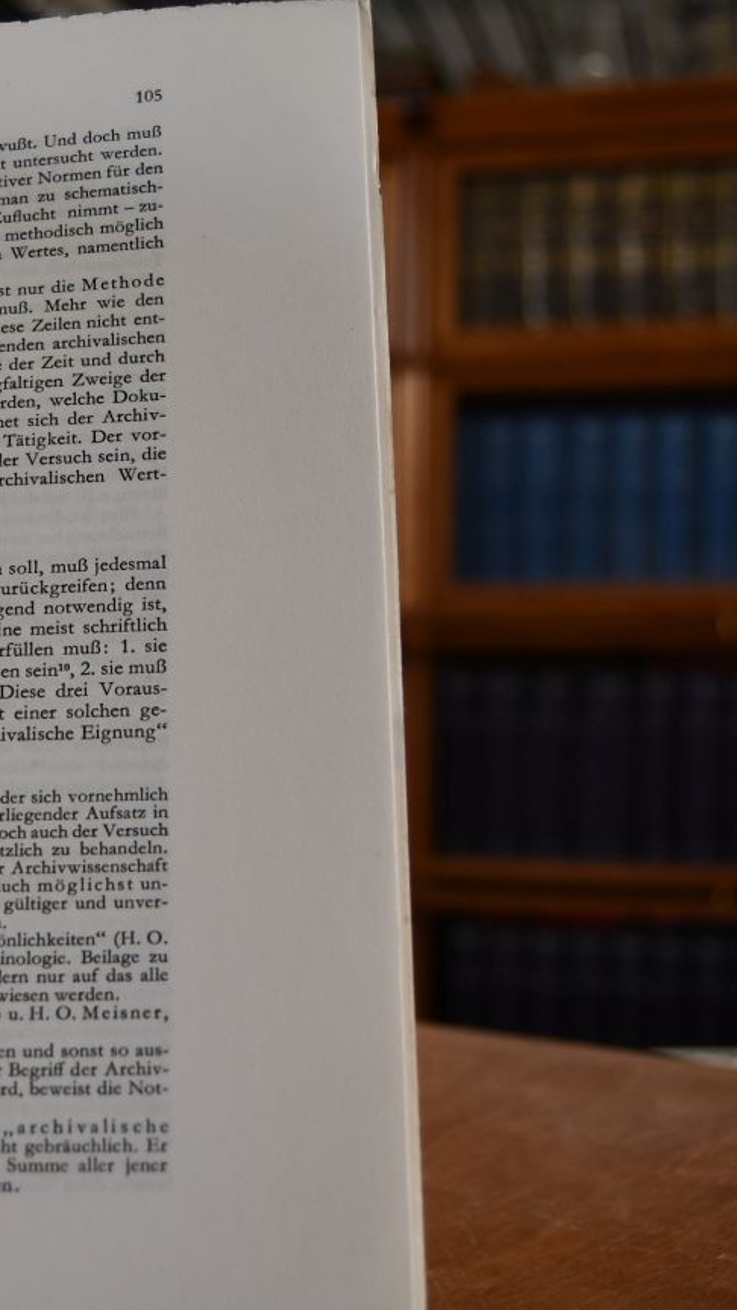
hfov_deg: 21.1
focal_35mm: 56
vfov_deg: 37.2
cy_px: 691
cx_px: 121
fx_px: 1946
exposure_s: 1/250
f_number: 3.5
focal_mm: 22
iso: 450
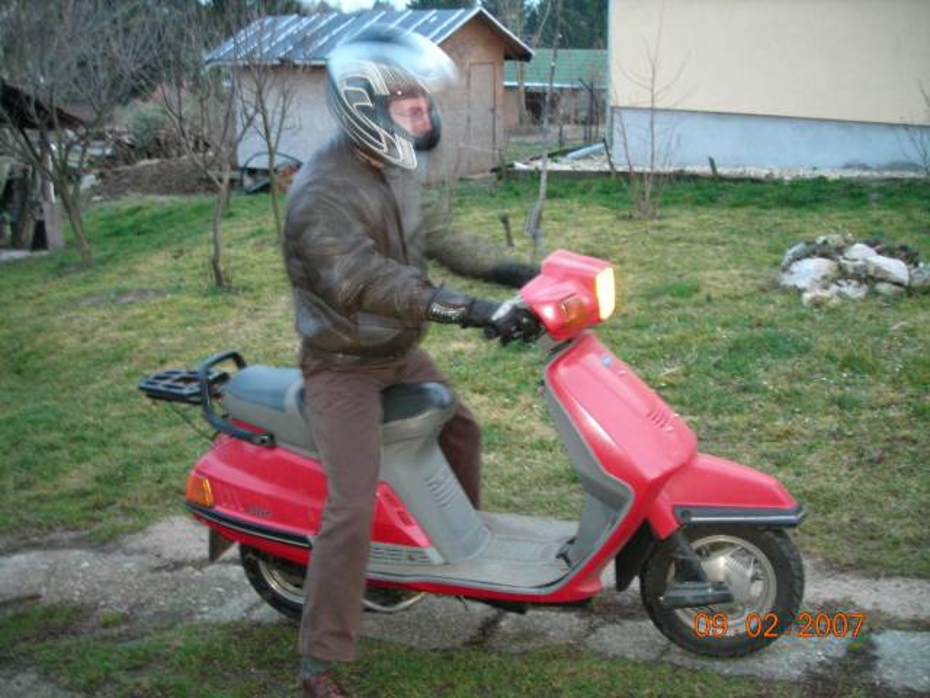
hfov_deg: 49.0
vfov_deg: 37.7
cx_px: 465
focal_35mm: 38
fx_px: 1021
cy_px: 349
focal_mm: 6.3
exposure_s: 1/2.1
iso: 200
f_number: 3.2
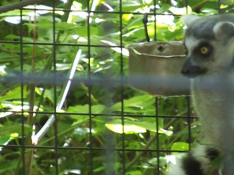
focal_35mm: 708
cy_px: 83
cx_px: 182
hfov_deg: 2.8
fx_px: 4786
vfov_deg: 2.1
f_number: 4.4
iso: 100
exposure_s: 1/13
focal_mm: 36.6
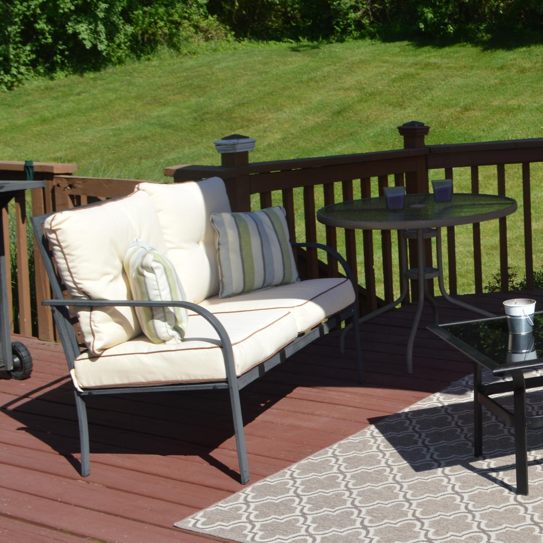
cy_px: 162
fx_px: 1118
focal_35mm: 63
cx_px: 620
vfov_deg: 27.1
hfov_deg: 25.1
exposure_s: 1/200
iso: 100
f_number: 9
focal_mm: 20
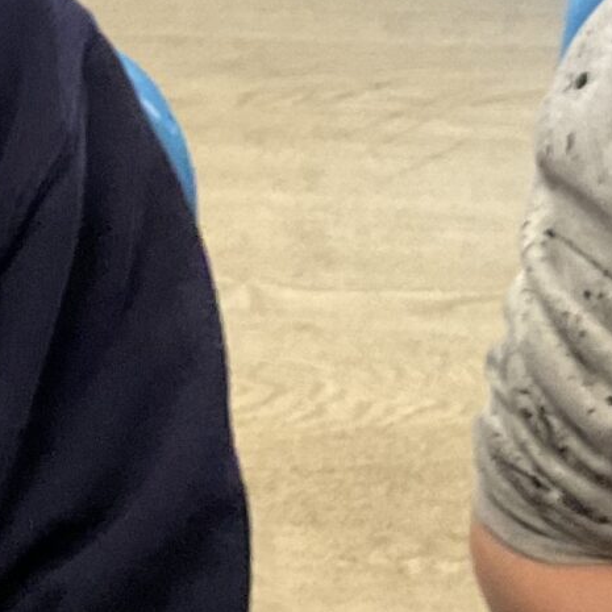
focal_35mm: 141
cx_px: -455
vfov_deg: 12.2
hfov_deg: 11.6
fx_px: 2820
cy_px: -58
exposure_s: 1/60
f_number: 1.8
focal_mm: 3
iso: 125
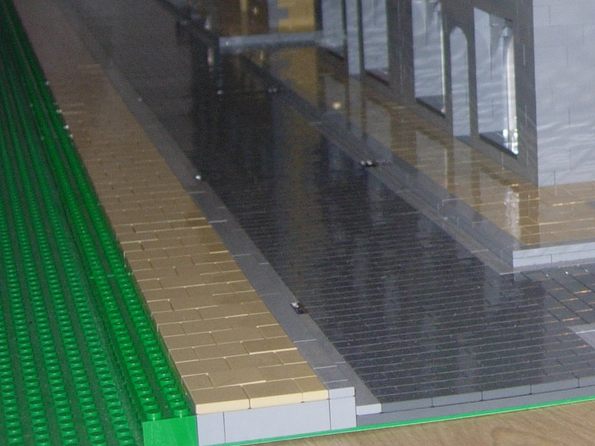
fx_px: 1822
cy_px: -2
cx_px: 738
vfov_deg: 13.8
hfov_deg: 17.6
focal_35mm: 106
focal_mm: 7.8
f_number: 2.8
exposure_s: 1/64
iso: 79
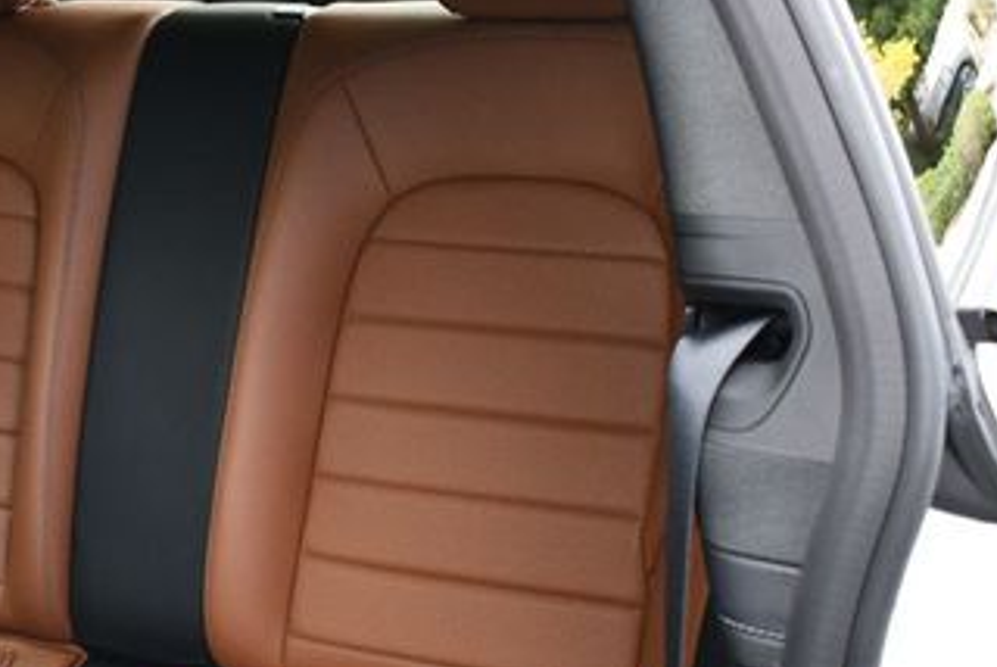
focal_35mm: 72
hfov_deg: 27.2
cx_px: 137
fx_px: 1996
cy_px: 433
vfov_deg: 18.9
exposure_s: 1/200
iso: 800
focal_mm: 18
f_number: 3.5
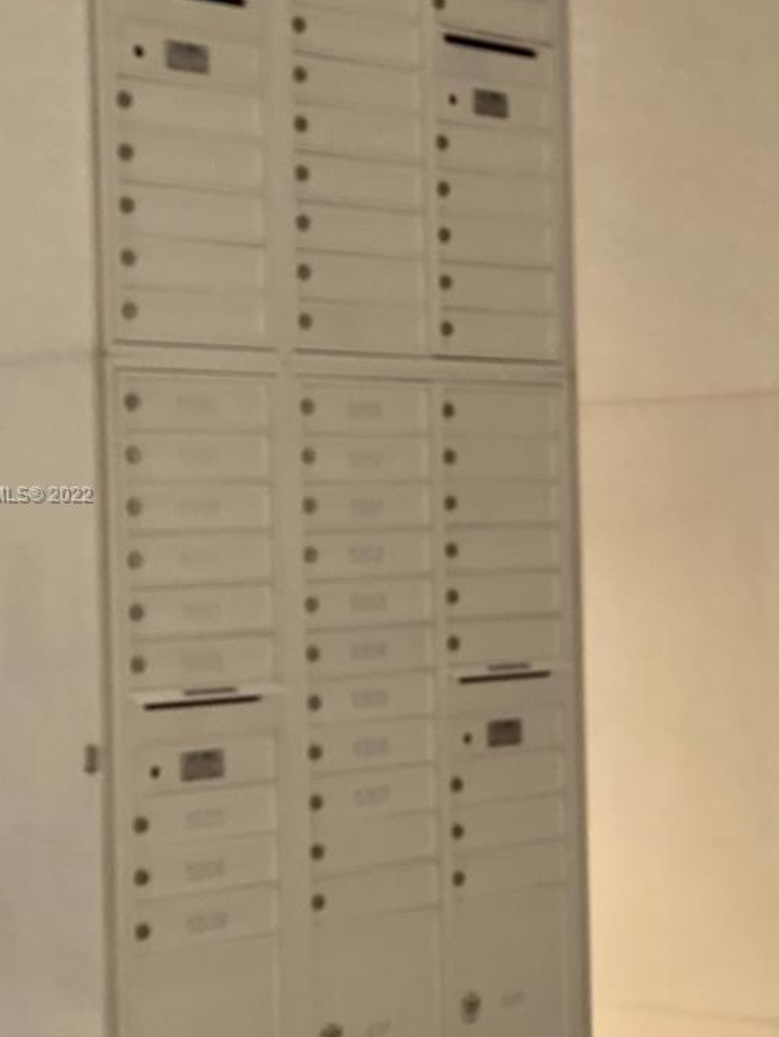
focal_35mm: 95
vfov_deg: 20.6
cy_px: 496
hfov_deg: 15.5
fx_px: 2850
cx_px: 514
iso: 250
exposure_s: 1/40
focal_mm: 6
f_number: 2
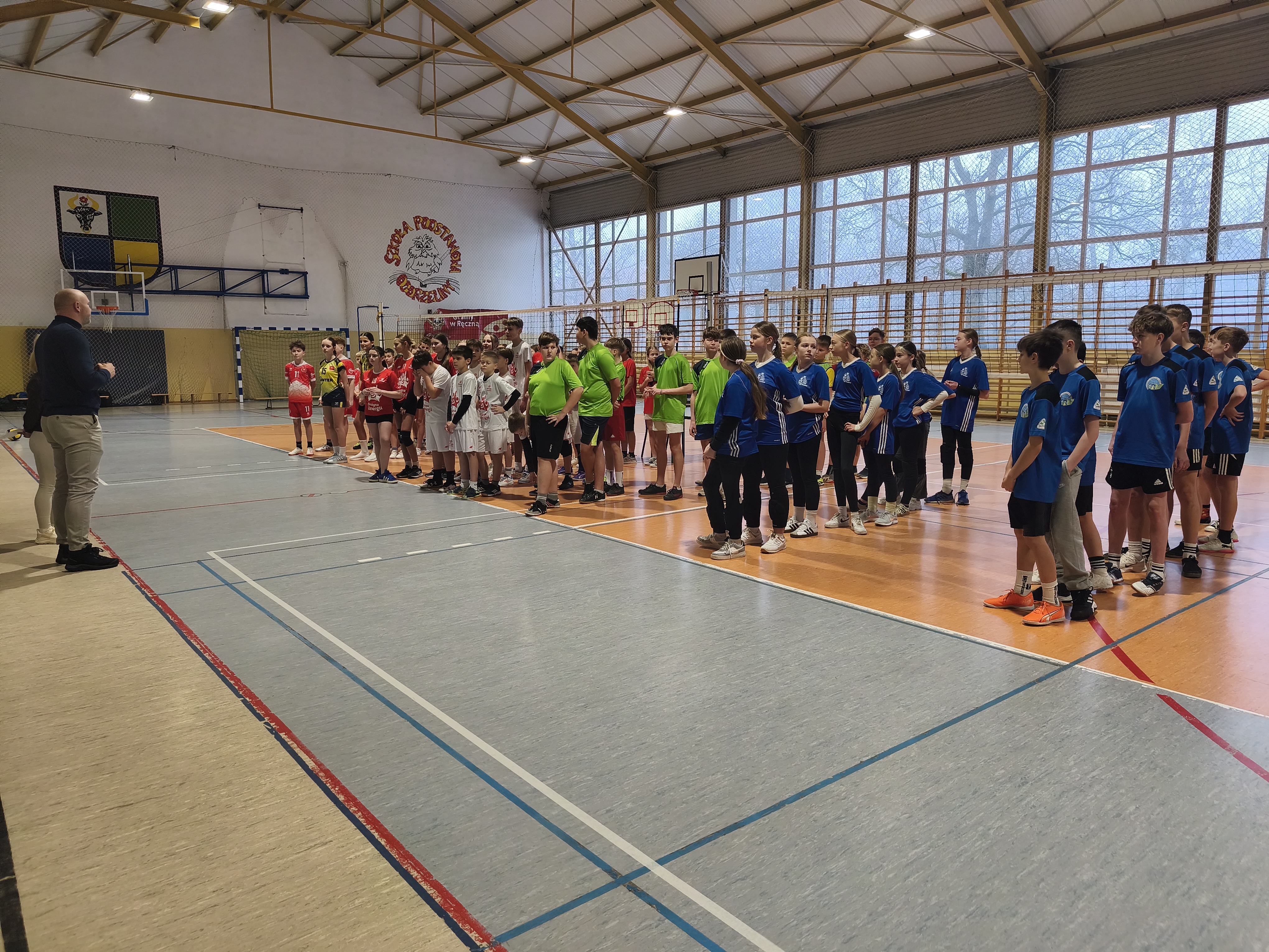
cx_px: 634
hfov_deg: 73.9
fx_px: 843
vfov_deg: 58.9
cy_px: 476
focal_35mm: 23
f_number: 1.65
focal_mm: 6.18
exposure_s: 1/99.9
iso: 250
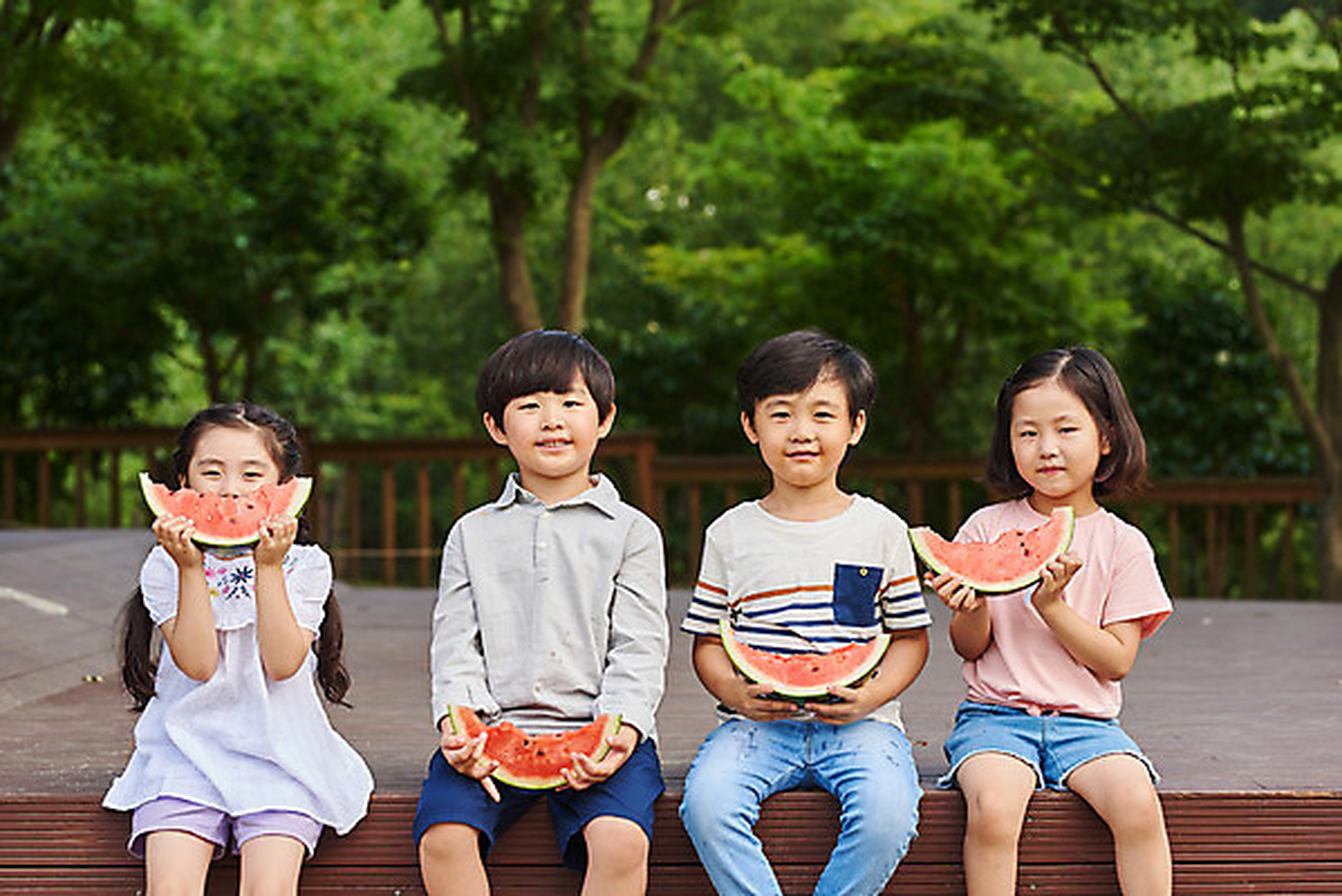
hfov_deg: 23.9
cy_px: 448
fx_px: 3170
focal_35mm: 85
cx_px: 671
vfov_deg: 16.1
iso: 250
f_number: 3.5
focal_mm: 85
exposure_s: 1/160
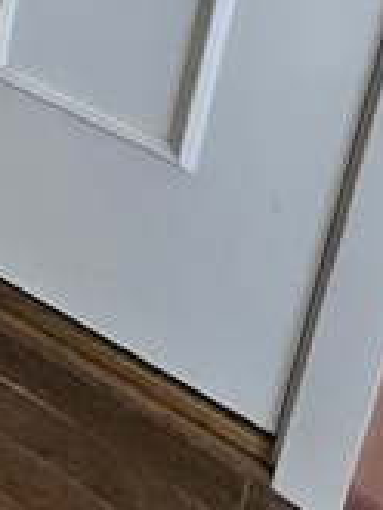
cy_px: -541
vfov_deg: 16.6
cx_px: -658
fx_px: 1252
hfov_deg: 12.0
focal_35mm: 85
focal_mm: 1.74
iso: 250
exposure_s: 1/77.4
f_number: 2.2
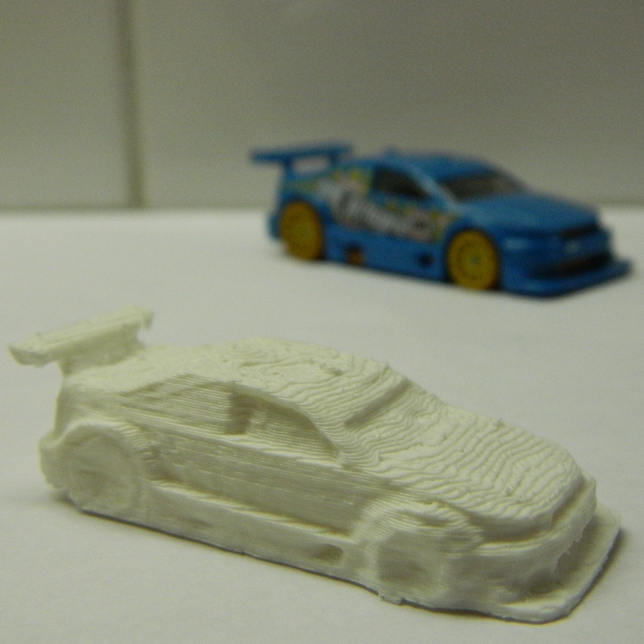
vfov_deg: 34.7
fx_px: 1031
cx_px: 371
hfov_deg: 34.6
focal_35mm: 49
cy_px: 320
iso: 400
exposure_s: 1/160
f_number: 3.5
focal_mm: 7.3
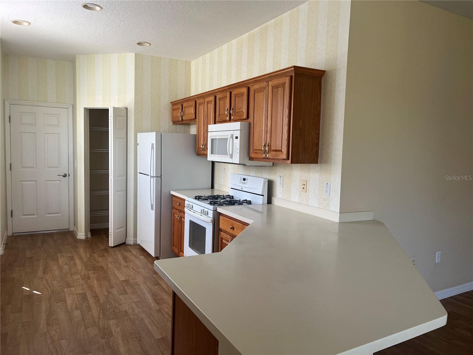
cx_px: 236
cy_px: 178
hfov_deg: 67.3
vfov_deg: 53.1
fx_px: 355
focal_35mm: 26
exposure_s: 1/120
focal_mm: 5.1
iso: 100
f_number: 1.6
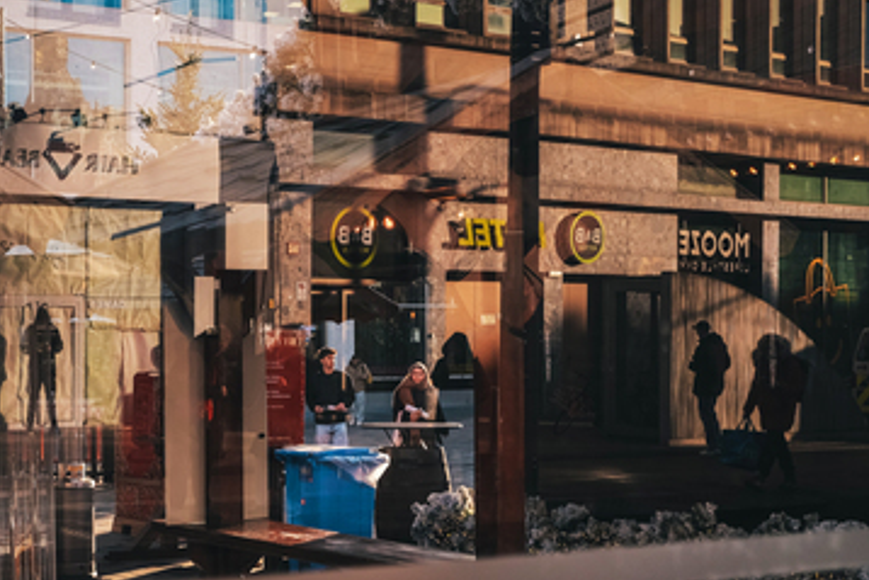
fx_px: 1087
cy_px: 326
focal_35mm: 45
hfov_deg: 43.4
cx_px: 357
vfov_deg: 29.9
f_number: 6.4
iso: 320
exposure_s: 1/250
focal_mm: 23
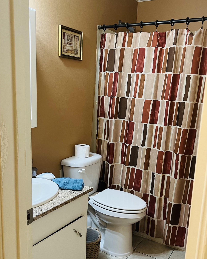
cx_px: 107
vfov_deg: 52.7
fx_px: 260
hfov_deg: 43.3
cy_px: 144
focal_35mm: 34
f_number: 1.5
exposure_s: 1/60
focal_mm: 5.7
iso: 160
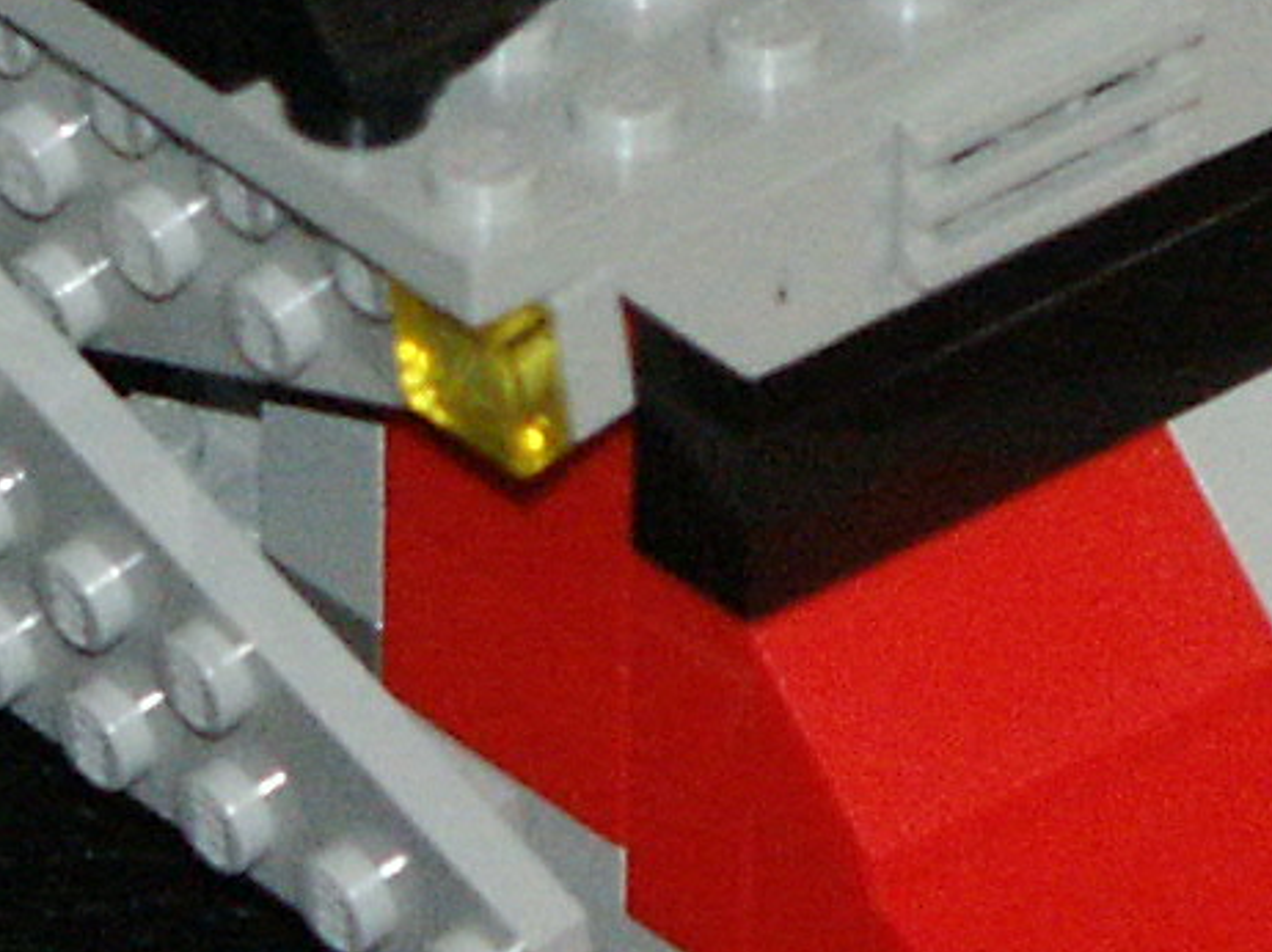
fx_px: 25856
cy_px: -39
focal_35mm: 704
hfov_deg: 2.8
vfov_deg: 2.1
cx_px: 83
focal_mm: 32.16
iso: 200
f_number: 3.5
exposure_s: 1/125
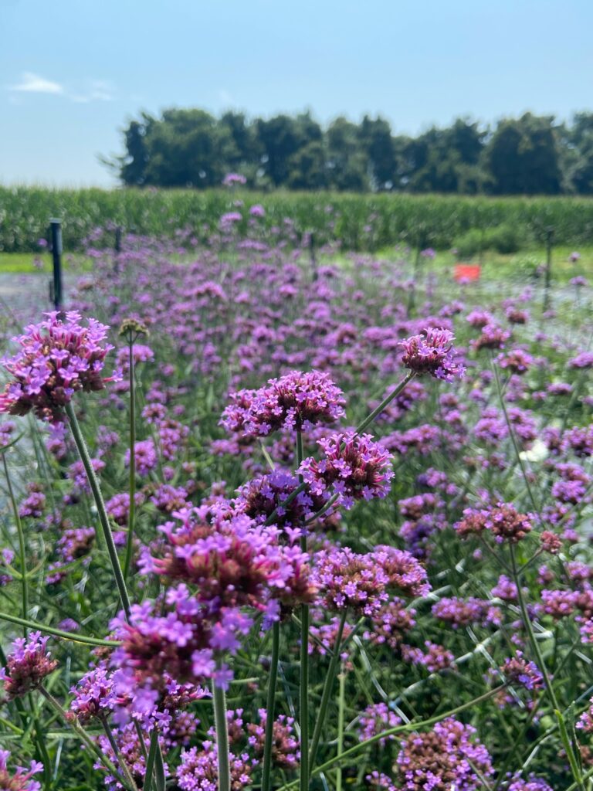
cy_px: 396
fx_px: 594
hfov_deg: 53.1
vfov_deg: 67.3
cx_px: 296
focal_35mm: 26
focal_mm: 4.25
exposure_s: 1/1362
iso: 32
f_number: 1.8
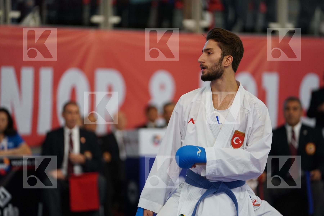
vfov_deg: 8.2
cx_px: 162
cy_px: 108
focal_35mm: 168
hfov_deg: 12.2
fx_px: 1512
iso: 1600
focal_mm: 168
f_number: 2.8
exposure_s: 1/1000
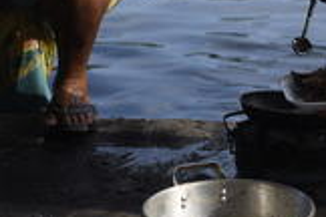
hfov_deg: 13.2
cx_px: 306
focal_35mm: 154
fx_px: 1394
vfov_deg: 8.8
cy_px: -76
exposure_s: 1/500
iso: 100
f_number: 4
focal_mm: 50
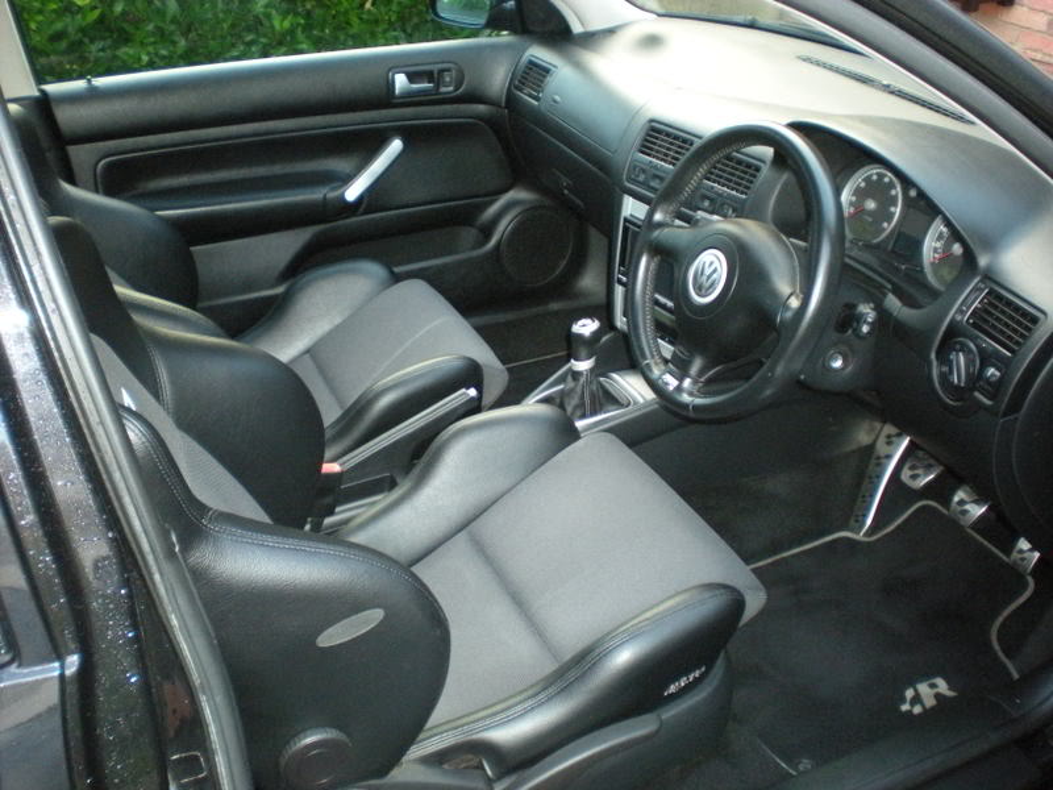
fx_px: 1156
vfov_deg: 37.7
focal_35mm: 38
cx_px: 526
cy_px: 395
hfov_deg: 49.0
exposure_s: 1/60
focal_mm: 6.3
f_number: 3.1
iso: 440
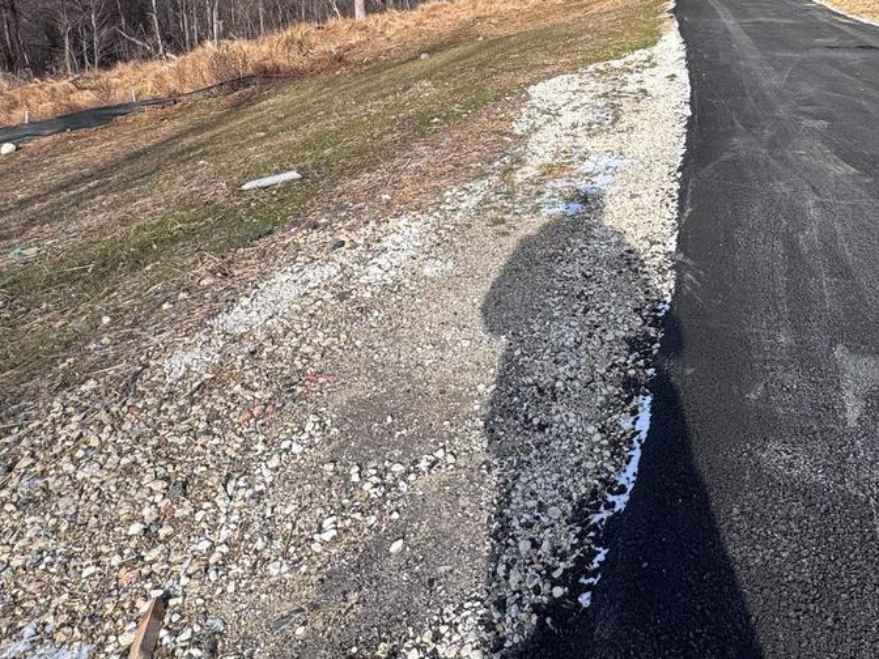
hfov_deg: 59.0
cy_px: 75
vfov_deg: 43.1
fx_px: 762
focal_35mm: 30
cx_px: 560
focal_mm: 2.22
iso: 50
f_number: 2.2
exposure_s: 1/1449
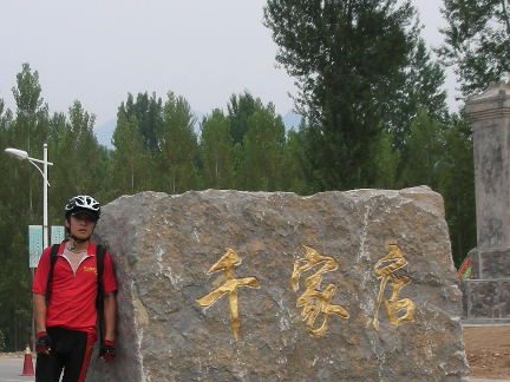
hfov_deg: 23.4
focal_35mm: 83
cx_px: 143
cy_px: 291
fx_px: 1223
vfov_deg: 17.7
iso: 50
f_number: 3
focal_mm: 5.8
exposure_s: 1/417
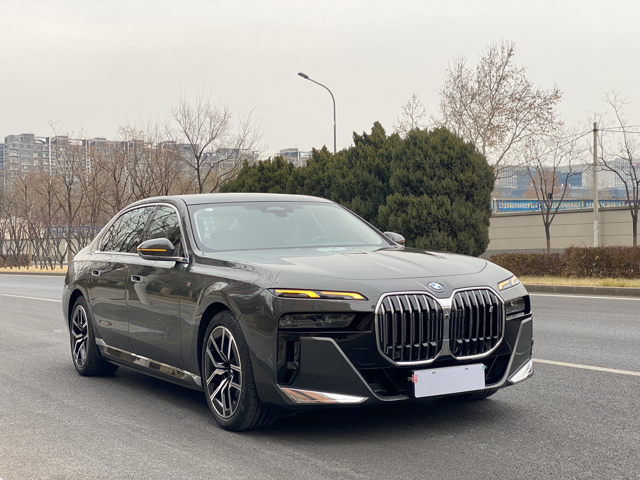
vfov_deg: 28.0
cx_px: 320
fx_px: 961
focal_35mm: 52
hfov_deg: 36.8
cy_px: 240
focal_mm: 6
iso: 25
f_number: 2
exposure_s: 1/122
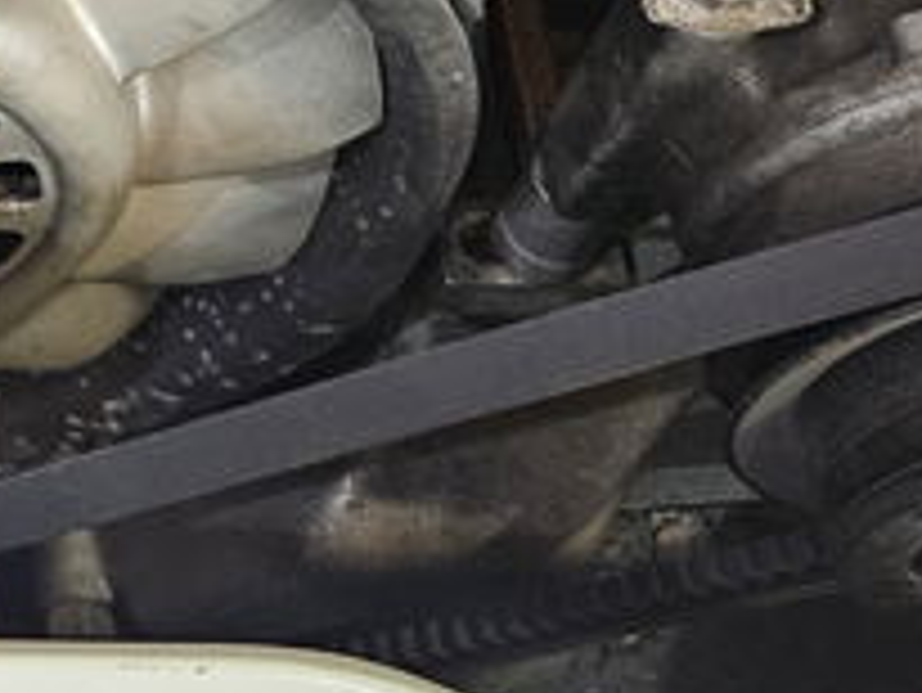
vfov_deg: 16.4
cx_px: -351
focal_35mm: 86
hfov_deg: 20.3
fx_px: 2292
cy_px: -148
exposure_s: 1/30
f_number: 1.8
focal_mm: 5.4
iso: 640
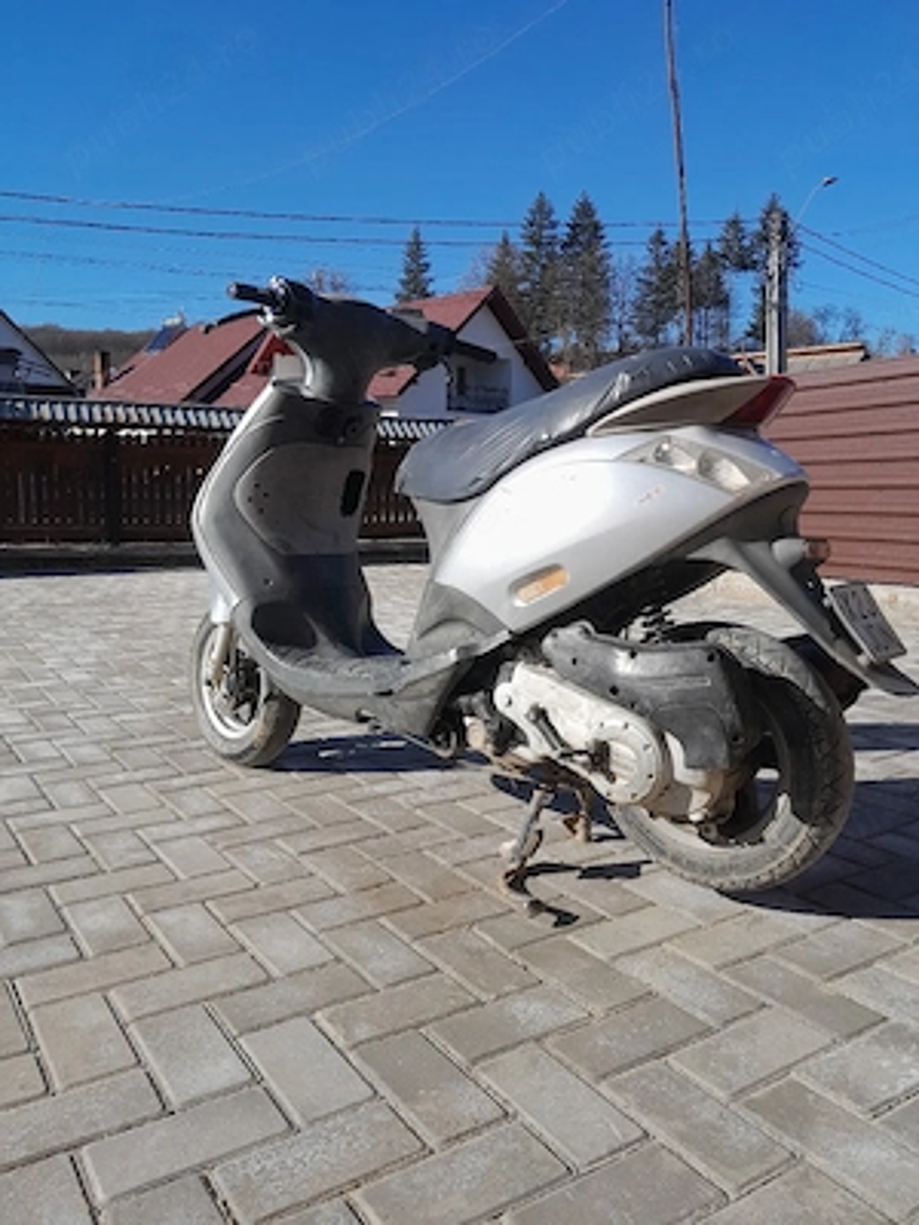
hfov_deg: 51.4
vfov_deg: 65.3
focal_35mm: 27
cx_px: 460
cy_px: 612
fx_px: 956
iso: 40
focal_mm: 4
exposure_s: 1/500
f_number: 1.8
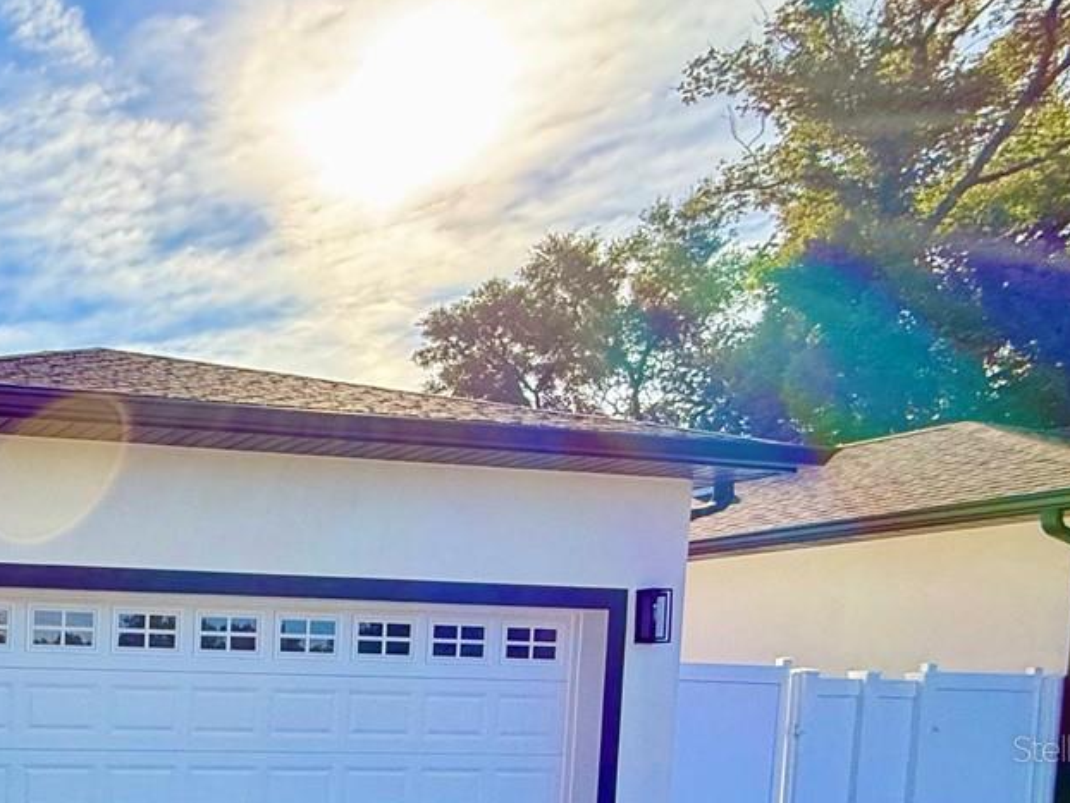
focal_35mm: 36
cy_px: 748
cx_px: -201
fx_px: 1113
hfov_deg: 38.5
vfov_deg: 36.7
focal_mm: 2.22
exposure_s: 1/830
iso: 64
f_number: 2.2
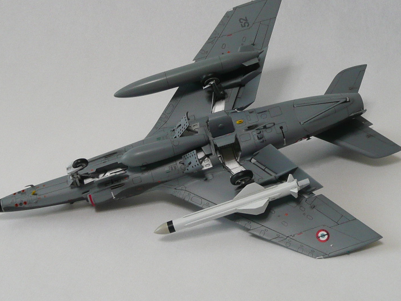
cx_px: 201
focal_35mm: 55
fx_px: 637
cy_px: 145
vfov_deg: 26.6
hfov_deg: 34.9
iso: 200
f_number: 3.5
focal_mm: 5.2
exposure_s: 1/13
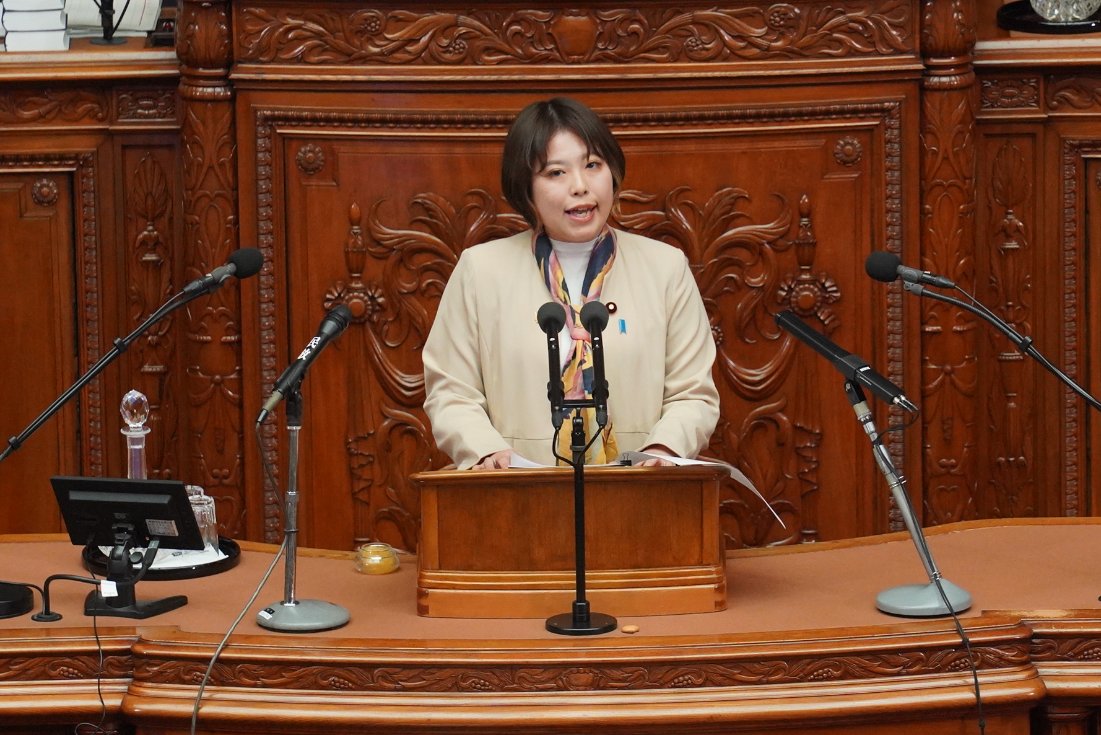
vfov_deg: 4.1
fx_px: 10155
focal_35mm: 332
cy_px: 366
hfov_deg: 6.2
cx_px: 593
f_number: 6.3
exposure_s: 1/160
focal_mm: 200
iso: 6400
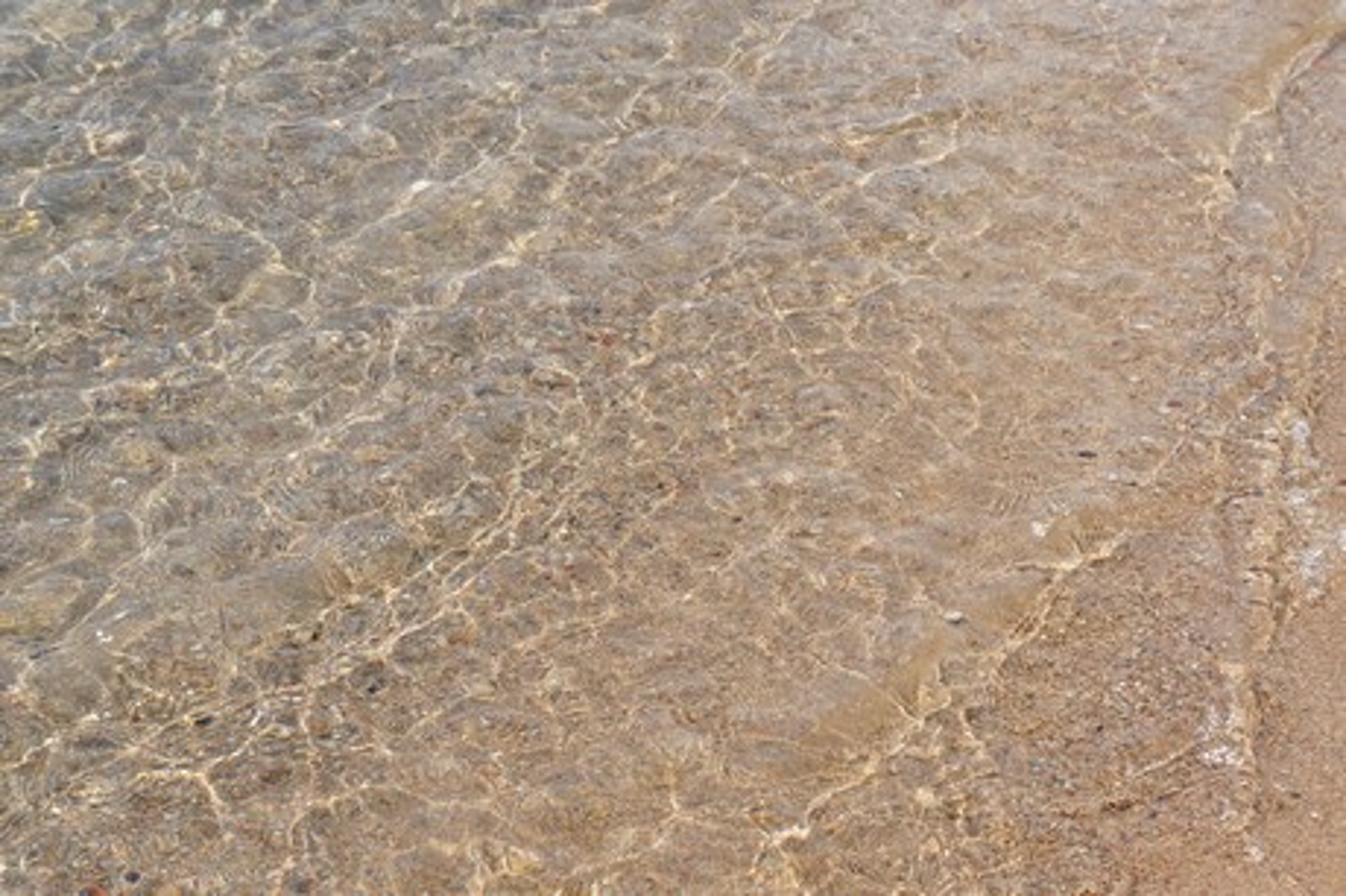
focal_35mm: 82
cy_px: 448
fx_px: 3082
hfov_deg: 24.6
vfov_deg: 16.5
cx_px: 673
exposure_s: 1/500
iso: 200
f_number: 9
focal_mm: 55
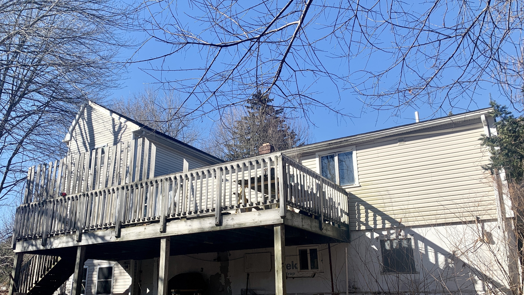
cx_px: 262
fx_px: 403
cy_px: 169
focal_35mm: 29
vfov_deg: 40.1
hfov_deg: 66.1
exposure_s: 1/1536
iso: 25
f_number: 1.8
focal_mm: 4.25
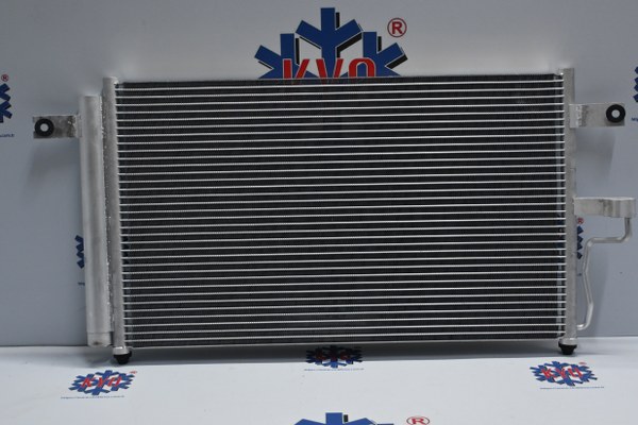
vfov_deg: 27.3
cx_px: 319
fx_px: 877
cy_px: 212
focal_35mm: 50
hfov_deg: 40.0
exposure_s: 1/125
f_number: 5
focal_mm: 33
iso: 1100
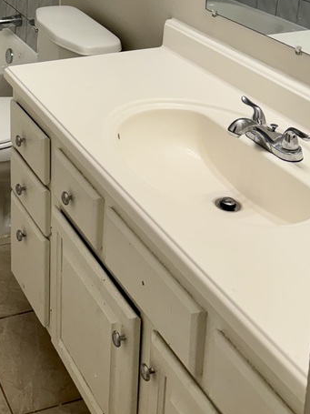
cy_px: -39
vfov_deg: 30.3
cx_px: -34
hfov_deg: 24.0
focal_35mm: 57
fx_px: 681
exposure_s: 1/120
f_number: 1.78
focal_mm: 6.76
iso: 100
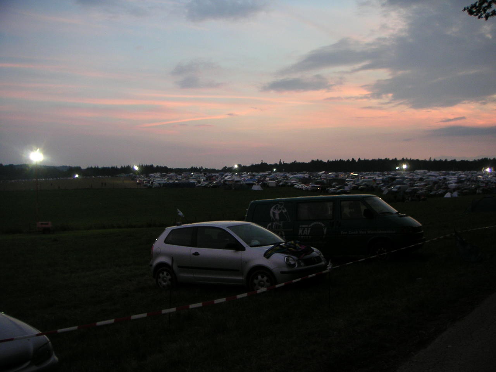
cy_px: 186
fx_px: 544
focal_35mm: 38
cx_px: 248
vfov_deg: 37.7
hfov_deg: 49.0
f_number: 2.8
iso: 80
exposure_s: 1/45
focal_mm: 6
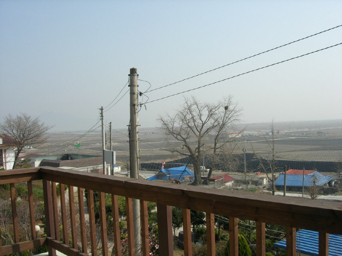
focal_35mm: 38
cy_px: 128
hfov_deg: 49.0
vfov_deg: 37.7
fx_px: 375
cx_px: 171
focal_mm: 7.8
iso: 64
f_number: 4.8
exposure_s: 1/592
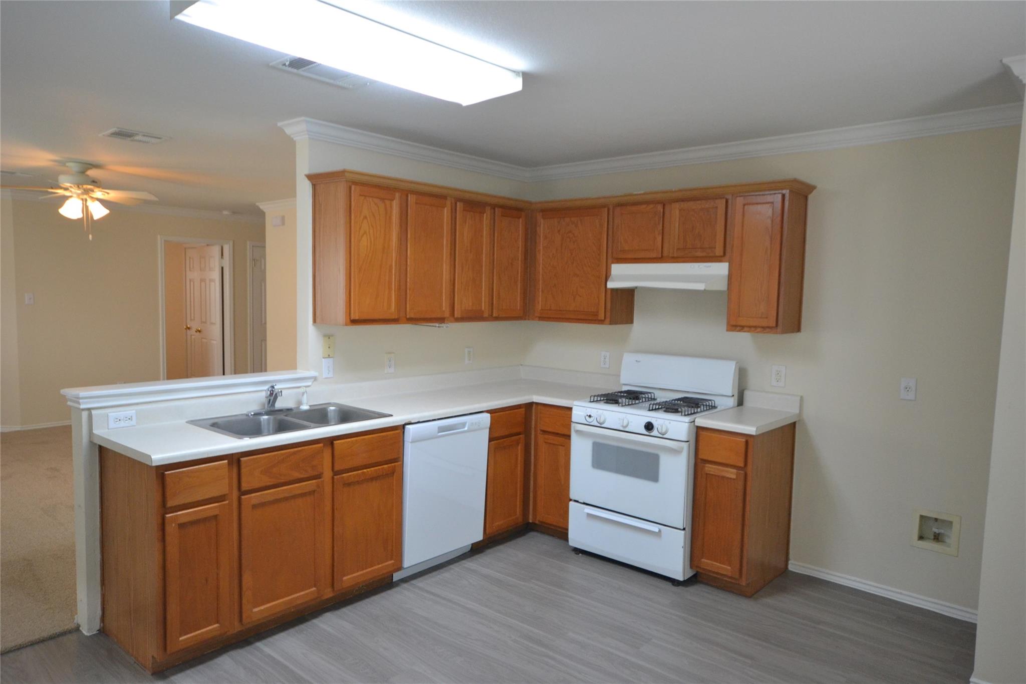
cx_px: 513
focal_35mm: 24
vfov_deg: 53.1
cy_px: 342
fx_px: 684
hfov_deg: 73.7
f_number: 5
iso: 1400
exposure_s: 1/60
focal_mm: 16
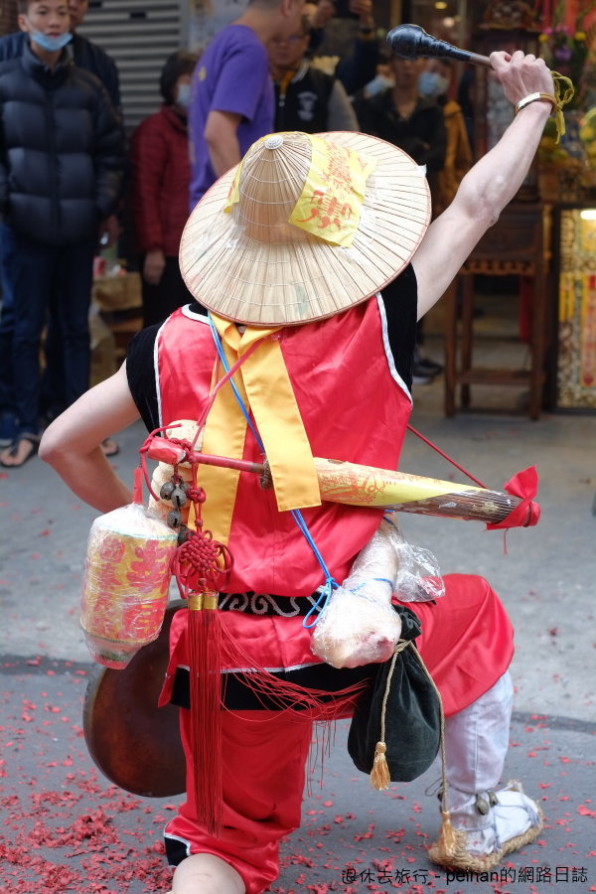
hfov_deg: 25.5
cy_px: 447
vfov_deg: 37.5
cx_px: 298
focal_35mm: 53
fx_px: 1316
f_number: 2.8
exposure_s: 1/85
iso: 200
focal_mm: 35
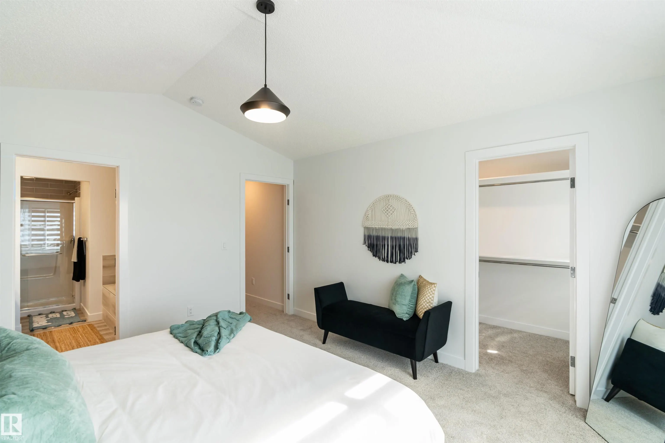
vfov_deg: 73.7
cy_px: 222
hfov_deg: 96.7
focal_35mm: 16
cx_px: 332
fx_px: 296
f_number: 8
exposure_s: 1/40
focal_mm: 16
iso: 800
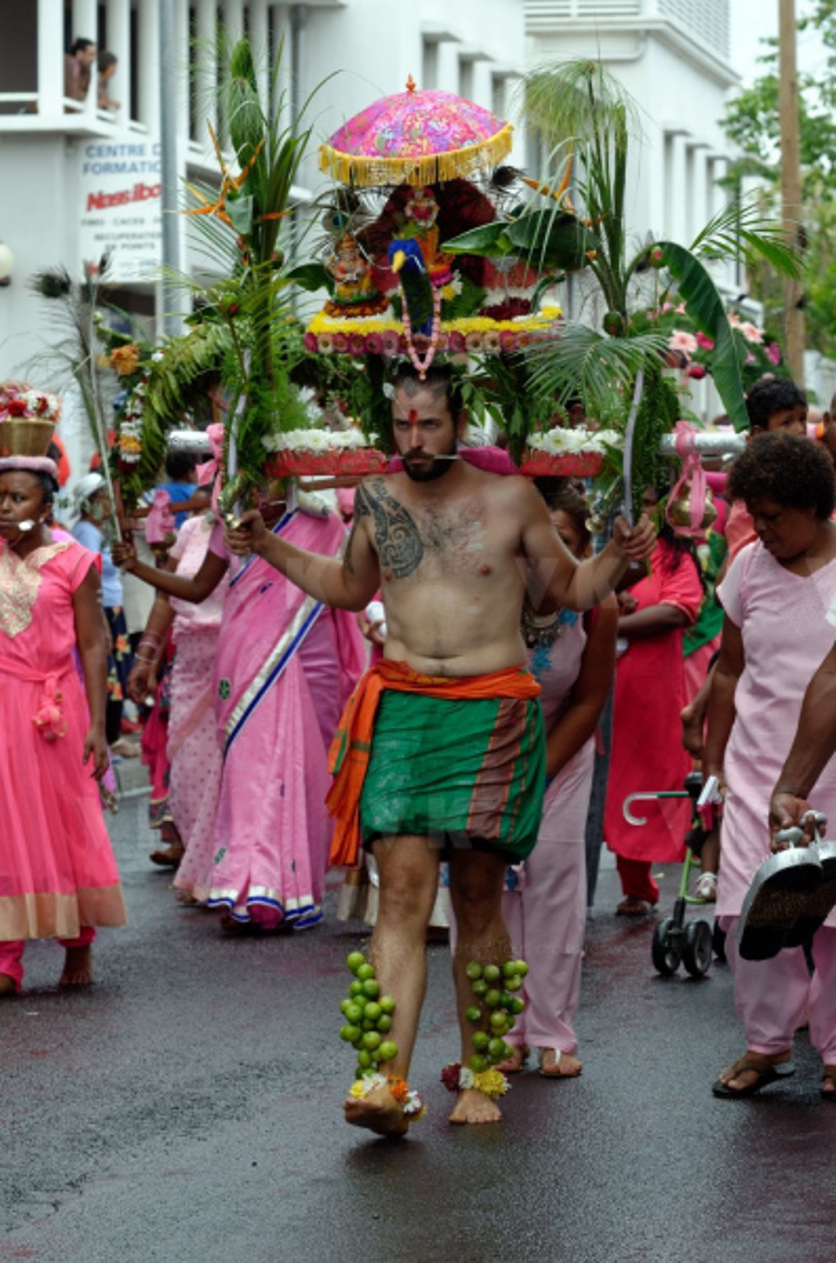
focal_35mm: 142
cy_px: 632
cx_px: 418
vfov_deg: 14.4
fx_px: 4989
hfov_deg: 9.6
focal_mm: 95
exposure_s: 1/400
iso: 200
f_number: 6.3
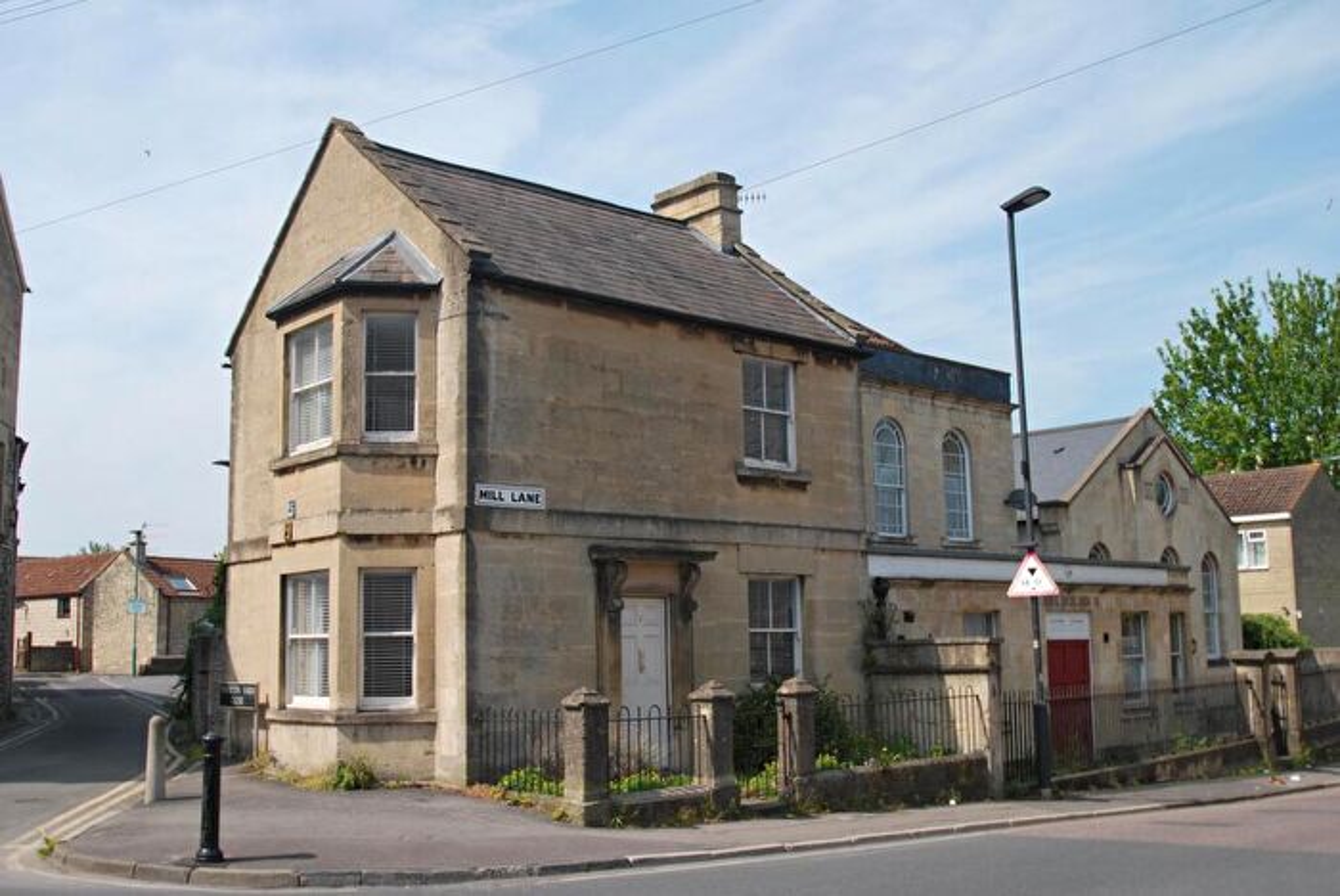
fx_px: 1341
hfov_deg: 53.1
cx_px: 670
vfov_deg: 36.9
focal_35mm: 36
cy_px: 448
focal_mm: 24
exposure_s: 1/200
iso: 100
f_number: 8
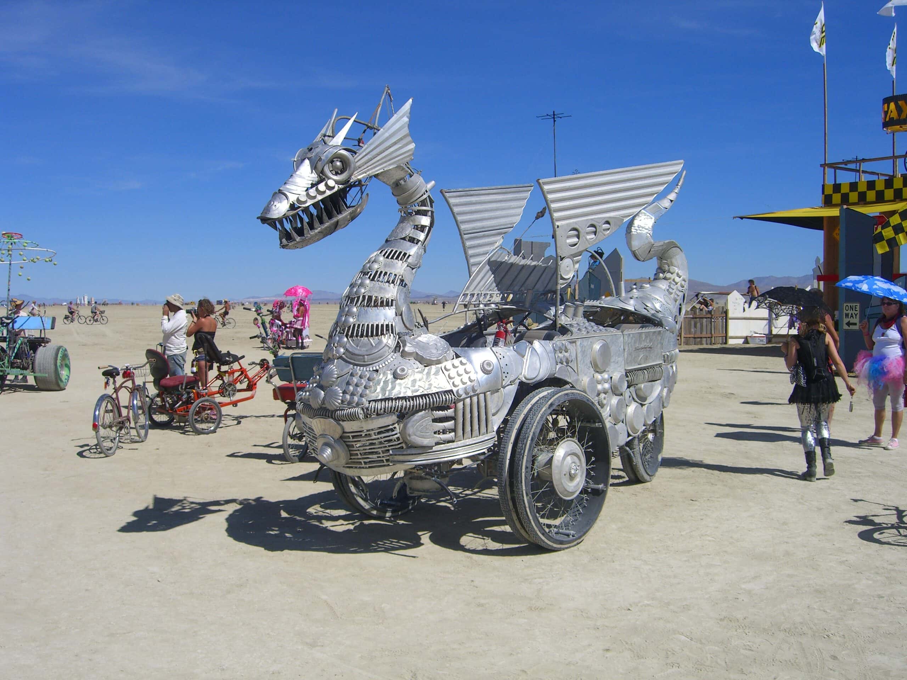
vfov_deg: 37.7
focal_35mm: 38
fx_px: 996
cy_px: 340
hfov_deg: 49.0
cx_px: 454
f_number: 8
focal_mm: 7.9
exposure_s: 1/400
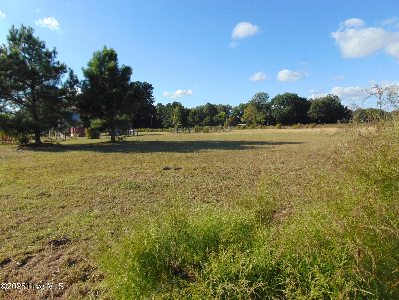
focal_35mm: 25
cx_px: 200
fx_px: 288
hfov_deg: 69.4
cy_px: 150
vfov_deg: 54.9
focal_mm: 4.5
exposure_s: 1/200
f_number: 7.7
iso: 80
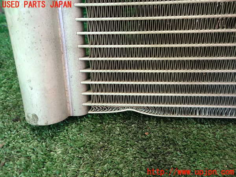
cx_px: 118
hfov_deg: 69.4
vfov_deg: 54.9
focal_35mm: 25
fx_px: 170
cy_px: 88
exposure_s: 1/40
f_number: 2
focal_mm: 4.5
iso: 200
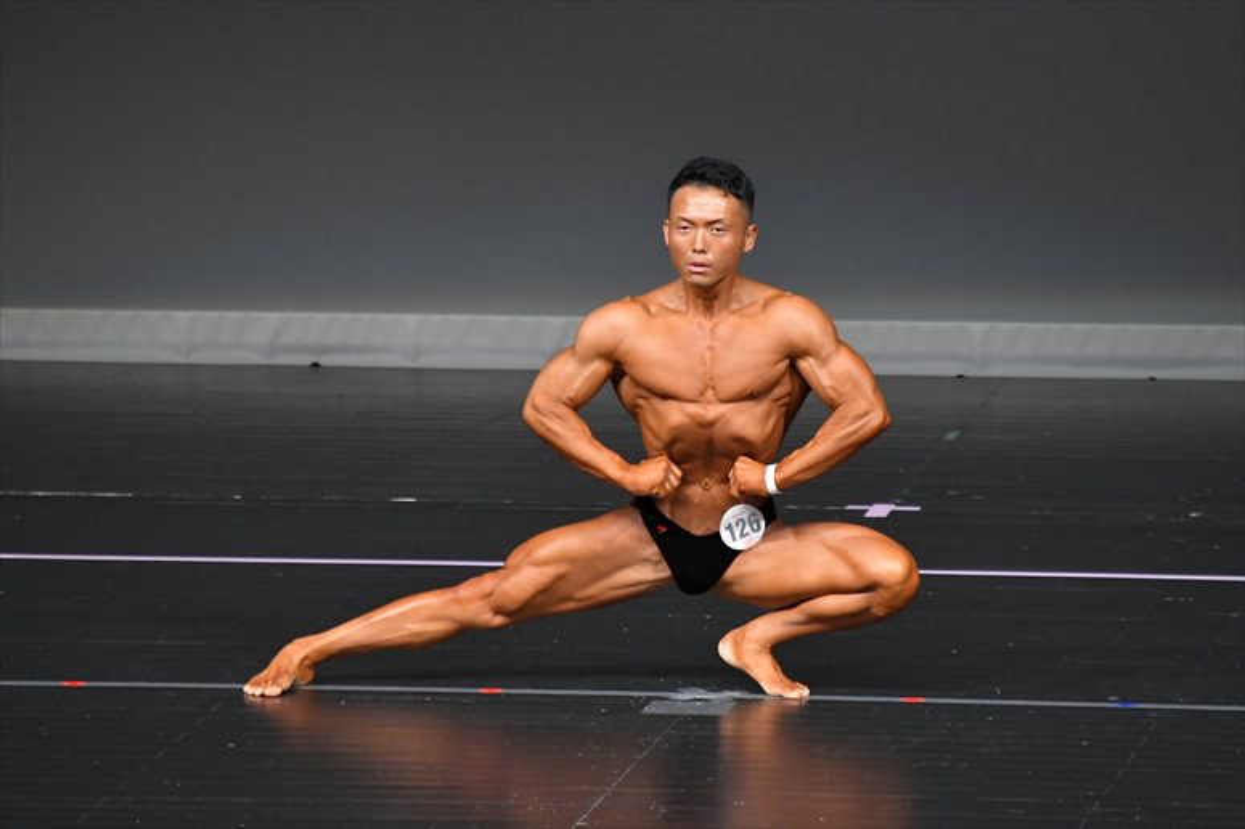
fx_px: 15555
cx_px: 622
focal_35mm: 450
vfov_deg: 3.1
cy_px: 414
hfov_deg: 4.6
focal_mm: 300
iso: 4000
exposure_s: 1/400
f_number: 5.6
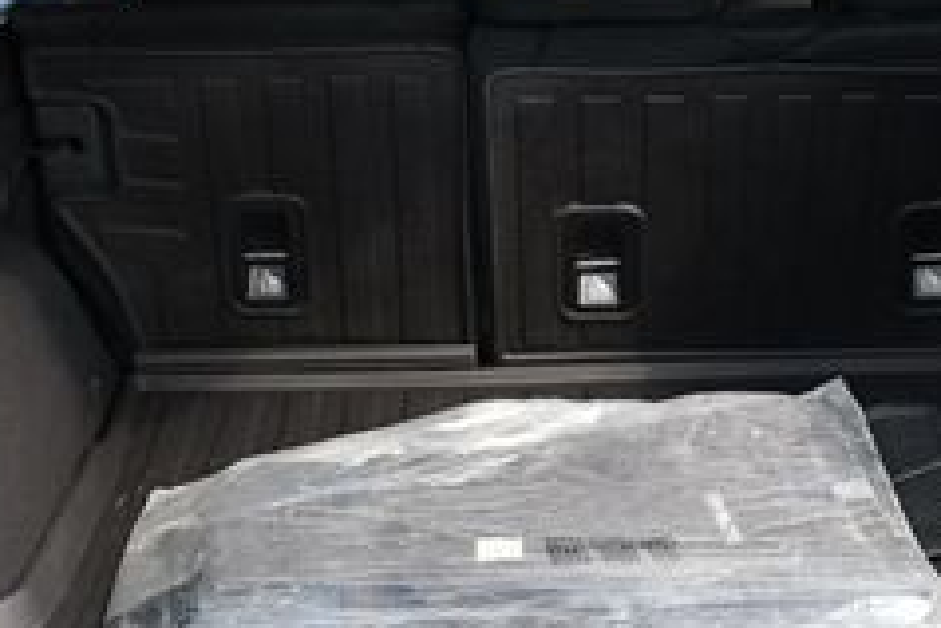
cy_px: 415
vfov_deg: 14.1
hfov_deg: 21.0
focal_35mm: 97
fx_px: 2537
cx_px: 589
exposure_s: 1/250
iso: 400
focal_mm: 18
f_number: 3.5
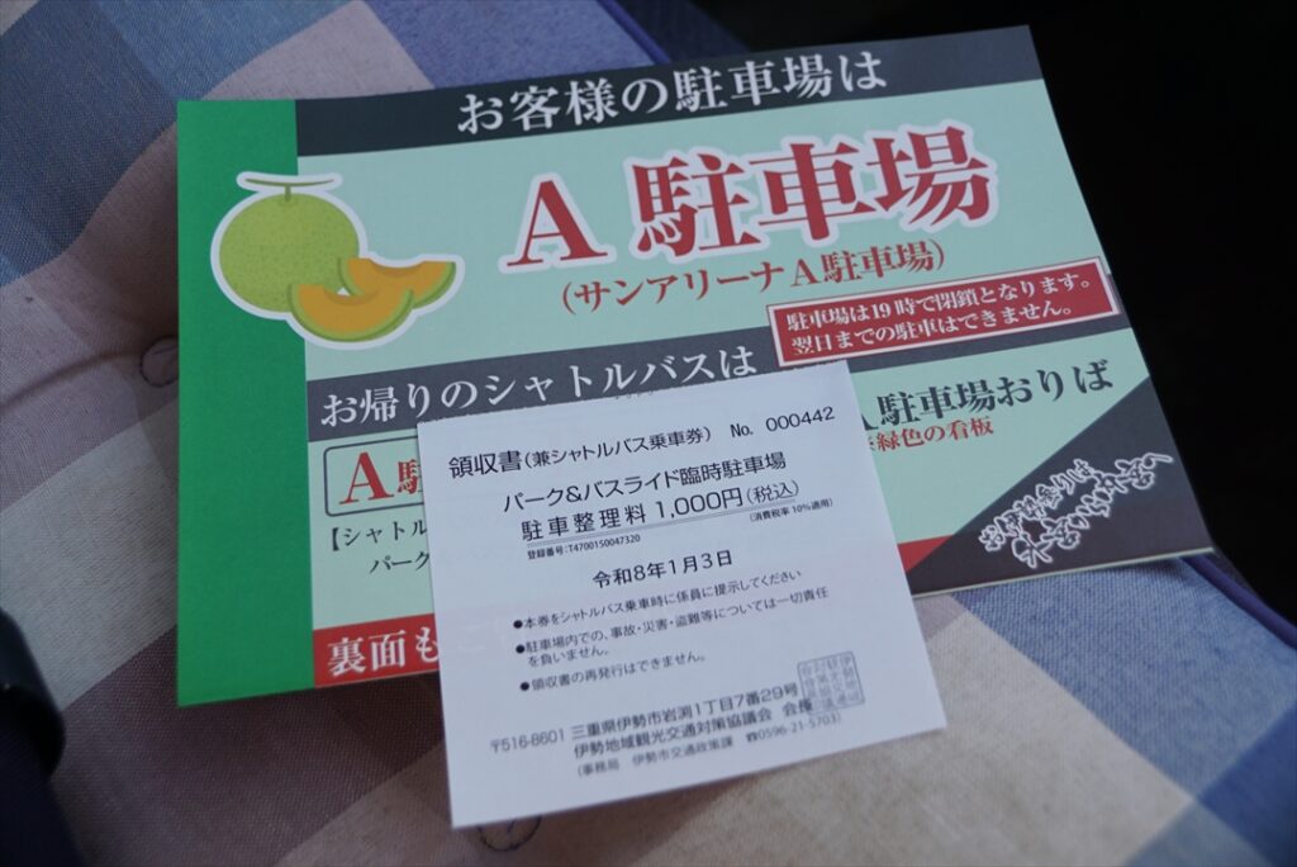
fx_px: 1622
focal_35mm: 45
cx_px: 648
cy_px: 434
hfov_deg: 43.6
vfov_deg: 29.9
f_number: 4.5
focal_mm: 30
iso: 100
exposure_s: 1/100
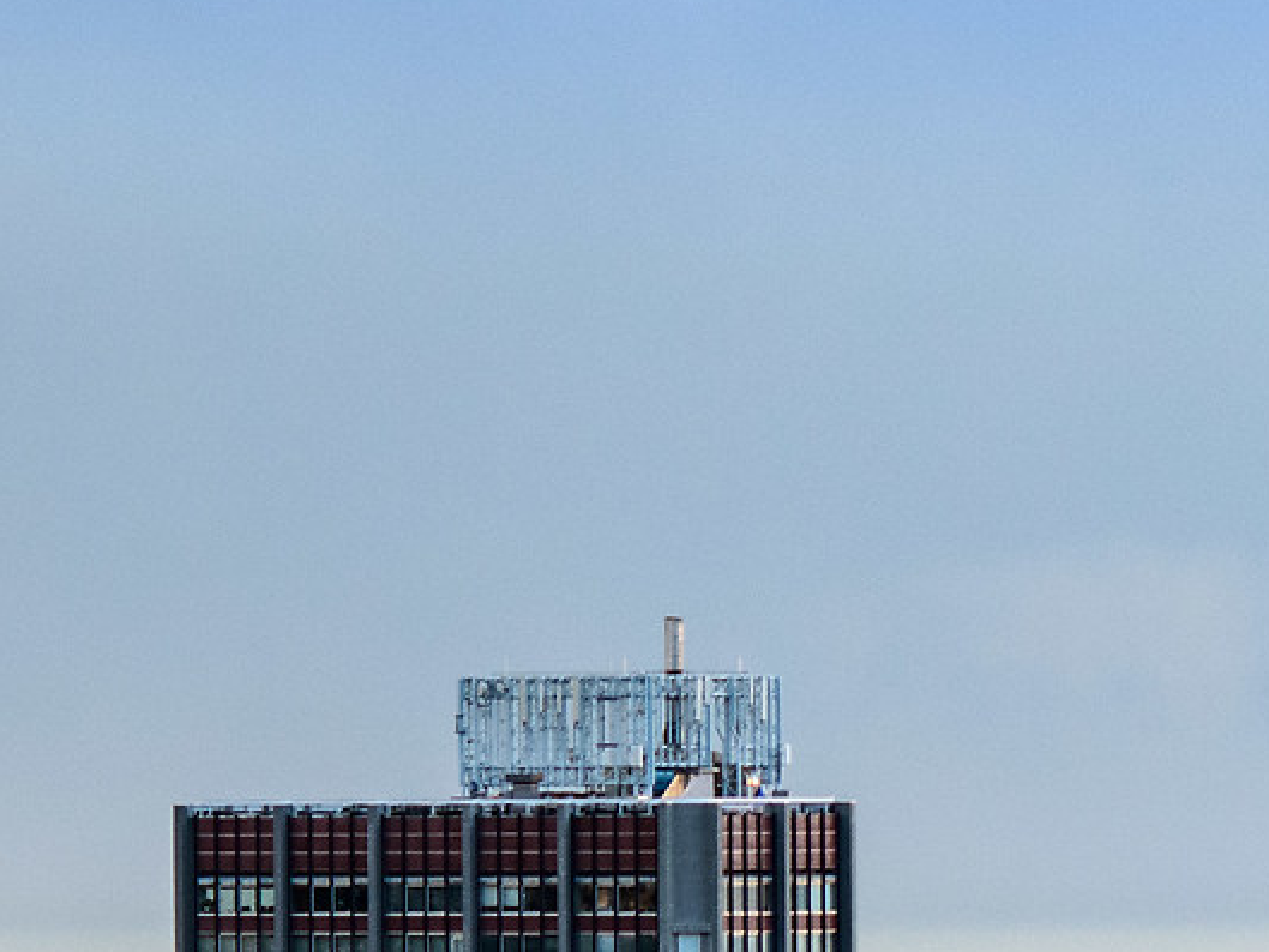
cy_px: 1826
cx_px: 2377
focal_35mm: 436
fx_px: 15987
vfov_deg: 3.4
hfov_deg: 4.5
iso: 1000
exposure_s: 1/200
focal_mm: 100
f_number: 5.6
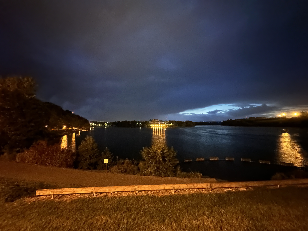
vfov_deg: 85.7
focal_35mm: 14
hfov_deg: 102.1
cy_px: 116
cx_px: 154
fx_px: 125
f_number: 2.2
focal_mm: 2.22
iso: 5000
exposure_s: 1/4
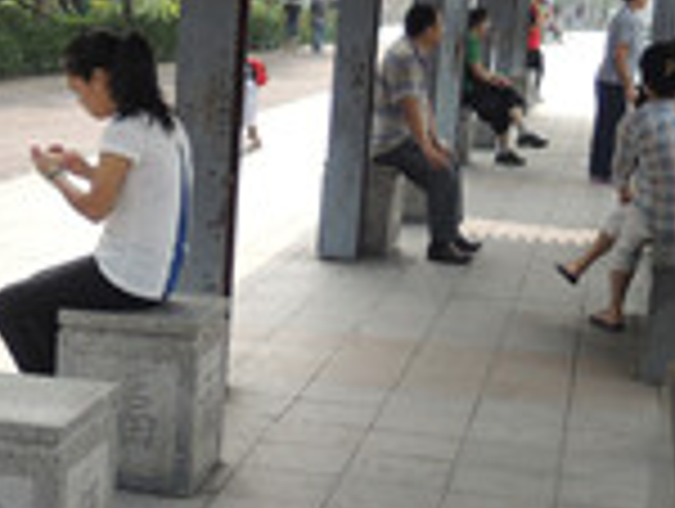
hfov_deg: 23.3
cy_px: 402
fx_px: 1562
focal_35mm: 80
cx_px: -9
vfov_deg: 18.3
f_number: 1.8
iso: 100
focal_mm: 4.3
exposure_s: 1/1000
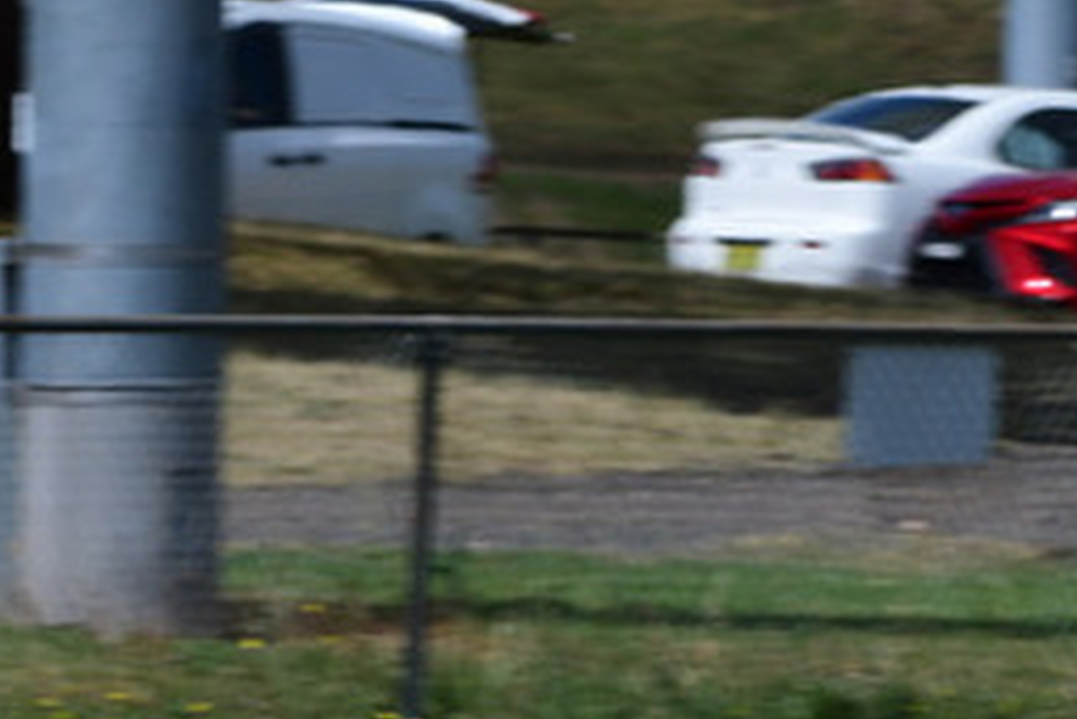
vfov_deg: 1.5
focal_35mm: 936
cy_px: 875
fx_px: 28017
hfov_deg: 2.2
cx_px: 349
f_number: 13
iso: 250
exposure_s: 1/640
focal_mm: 200
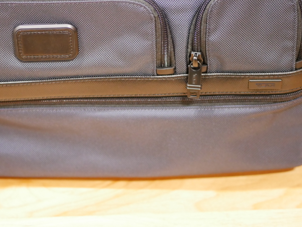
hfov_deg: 27.3
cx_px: 111
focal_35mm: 71
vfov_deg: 20.6
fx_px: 620
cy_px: 68
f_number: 1.7
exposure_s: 1/60
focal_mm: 25
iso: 2500
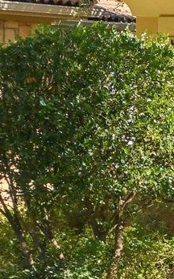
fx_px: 1648
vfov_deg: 9.6
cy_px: 21
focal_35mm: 217
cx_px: 765
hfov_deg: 5.2
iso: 400
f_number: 8
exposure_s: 1/400
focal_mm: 24
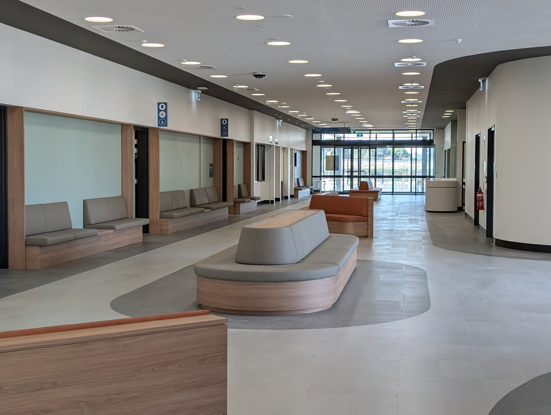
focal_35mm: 49
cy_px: 208
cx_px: 276
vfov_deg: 29.7
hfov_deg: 38.9
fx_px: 781
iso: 179
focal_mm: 6.9
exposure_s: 1/450
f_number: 1.68
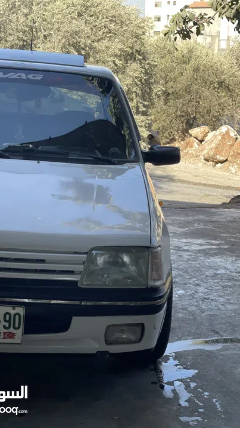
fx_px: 792
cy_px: 214
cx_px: 87
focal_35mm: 70
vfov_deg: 30.2
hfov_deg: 17.2
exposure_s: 1/175
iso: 25
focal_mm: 7.5
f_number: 2.2
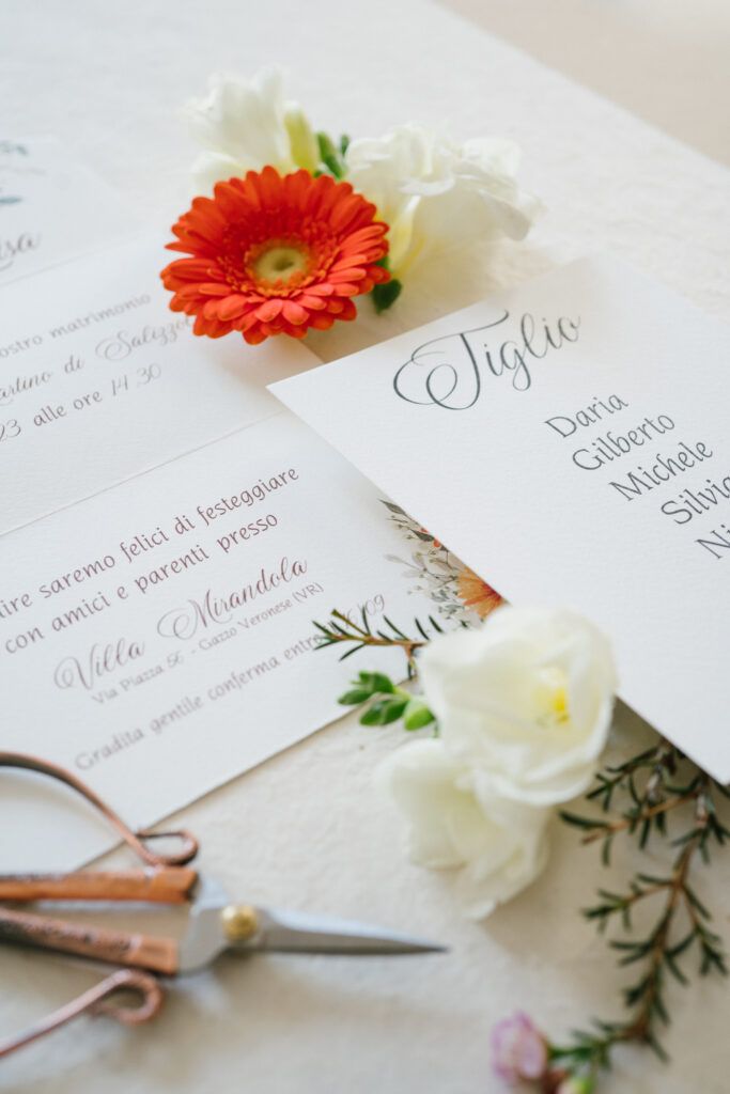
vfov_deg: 39.6
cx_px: 365
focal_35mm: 50
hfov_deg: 27.0
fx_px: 1520
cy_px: 547
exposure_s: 1/125
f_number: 5
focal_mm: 50
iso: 800
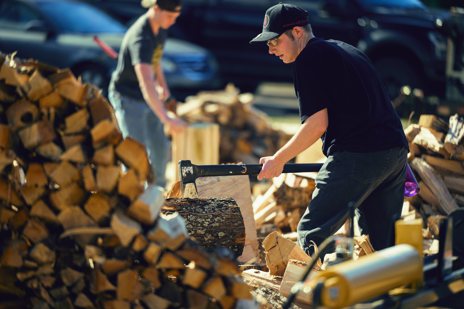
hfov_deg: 10.3
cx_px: 232
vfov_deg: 6.9
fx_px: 2577
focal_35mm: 200
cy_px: 154
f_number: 2.8
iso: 64
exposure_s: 1/250
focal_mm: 200
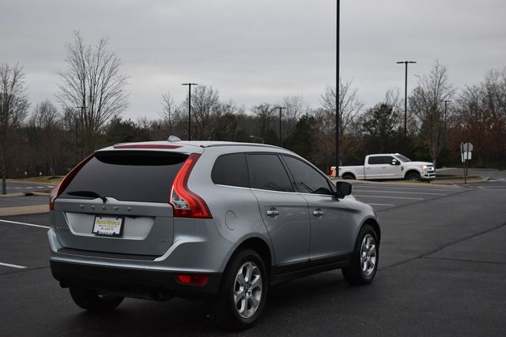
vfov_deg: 25.1
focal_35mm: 54
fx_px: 759
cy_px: 168
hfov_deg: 36.9
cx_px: 253
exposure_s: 1/200
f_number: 4.8
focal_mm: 36
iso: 800
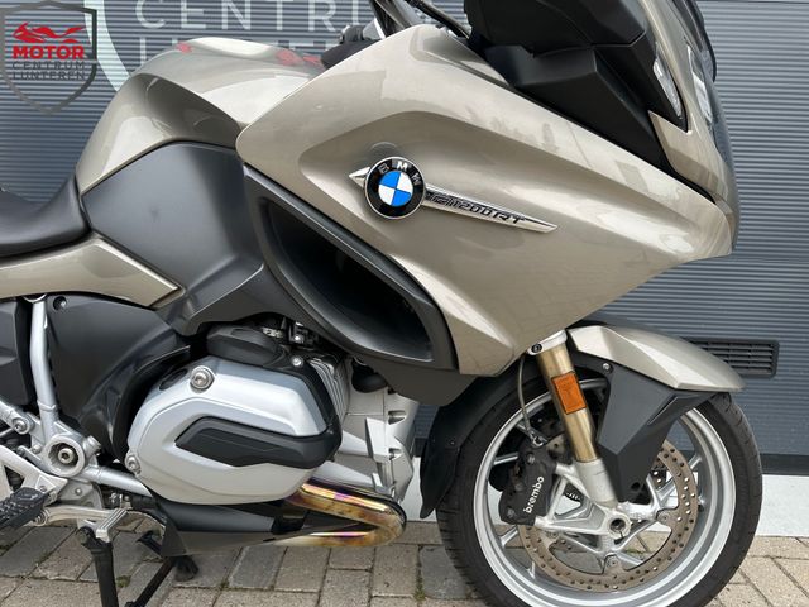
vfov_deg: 56.8
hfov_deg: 71.6
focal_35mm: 24
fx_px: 561
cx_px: 404
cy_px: 304
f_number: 1.78
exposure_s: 1/220
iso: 64
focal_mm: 6.86
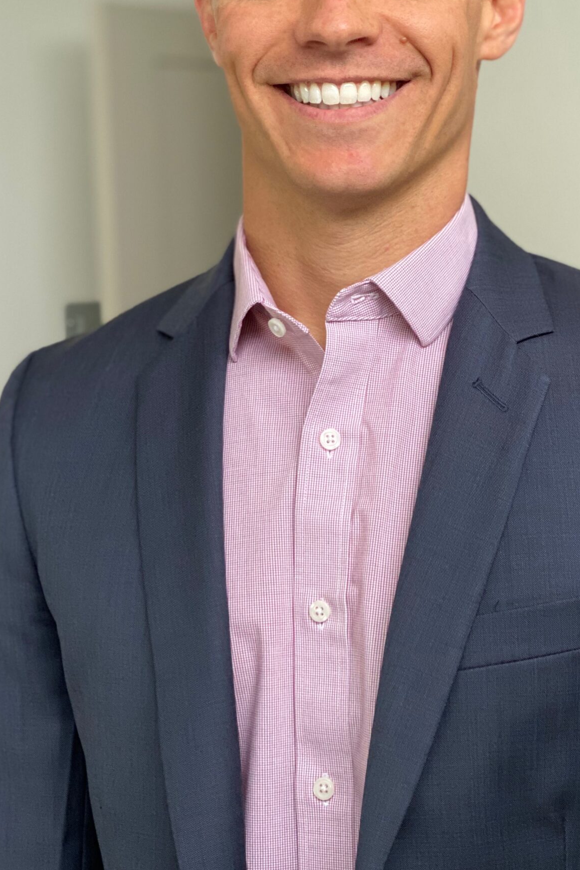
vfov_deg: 25.3
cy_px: 316
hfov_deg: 17.0
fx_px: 1933
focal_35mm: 80
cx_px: 351
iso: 125
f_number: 2
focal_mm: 6
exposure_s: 1/40
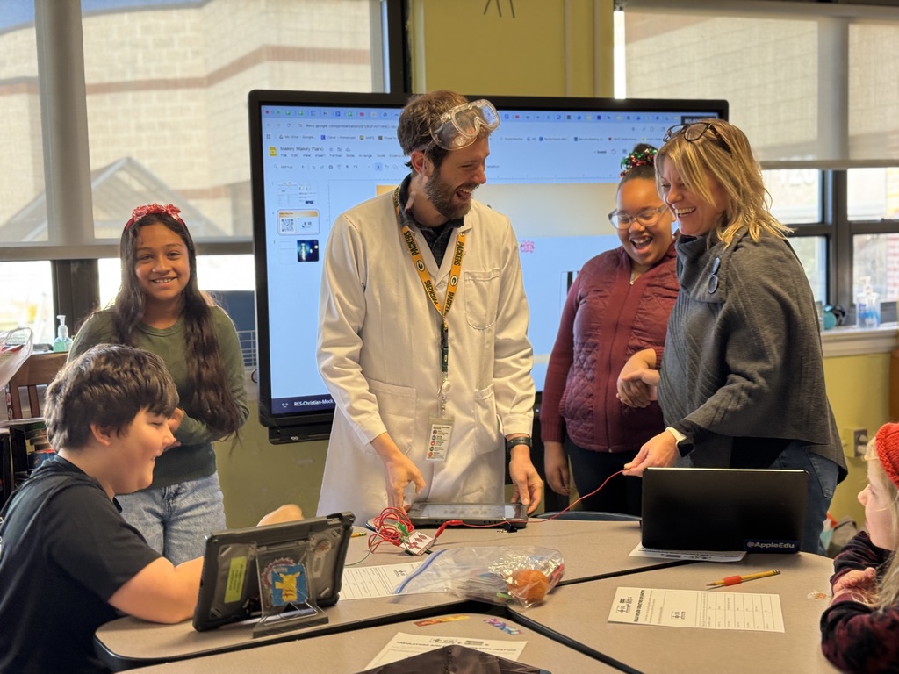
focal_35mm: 48
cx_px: 450
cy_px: 337
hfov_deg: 39.7
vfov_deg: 30.3
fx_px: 1247
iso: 50
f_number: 1.78
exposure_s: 1/60
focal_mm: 6.76
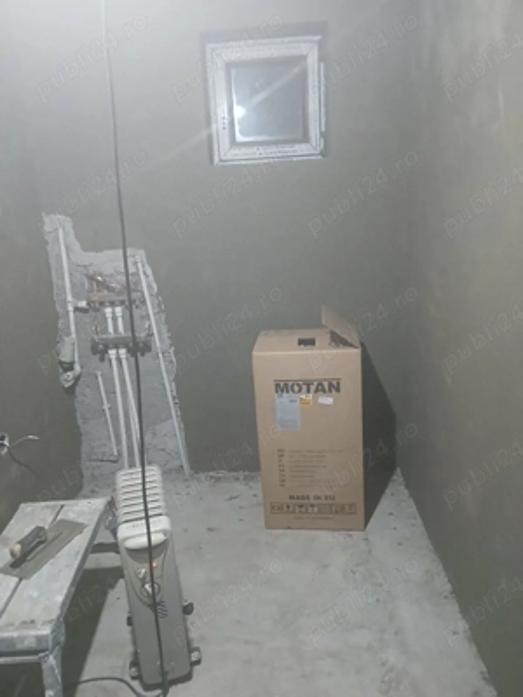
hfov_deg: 53.1
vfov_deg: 67.3
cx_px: 262
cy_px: 348
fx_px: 524
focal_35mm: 26
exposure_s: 1/25.1
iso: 500
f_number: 1.8
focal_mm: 3.98
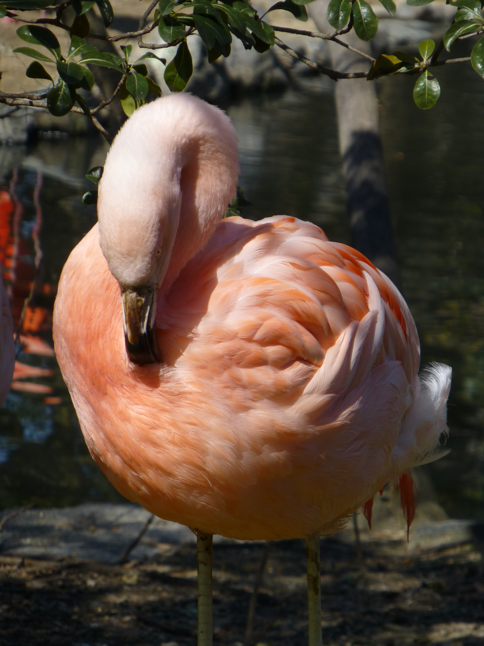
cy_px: 323
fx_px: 6264
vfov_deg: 5.9
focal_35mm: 336
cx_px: 242
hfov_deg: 4.4
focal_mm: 60
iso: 100
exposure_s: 1/400
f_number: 5.9
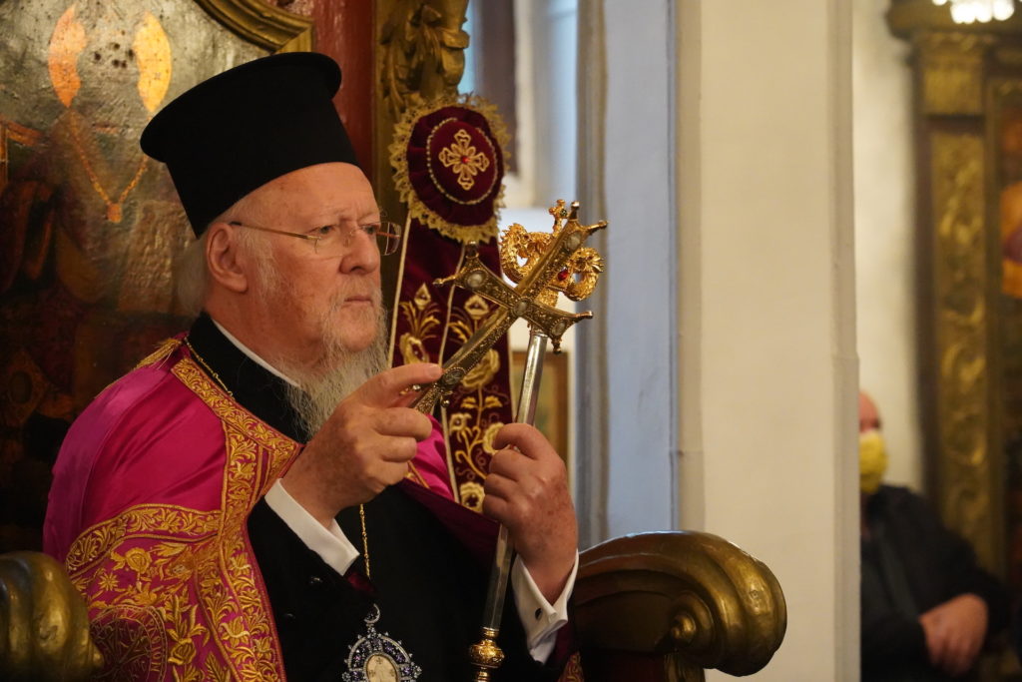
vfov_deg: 13.0
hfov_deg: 19.5
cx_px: 511
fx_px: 2981
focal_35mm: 105
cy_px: 341
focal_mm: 105
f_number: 5.6
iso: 16000
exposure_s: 1/500
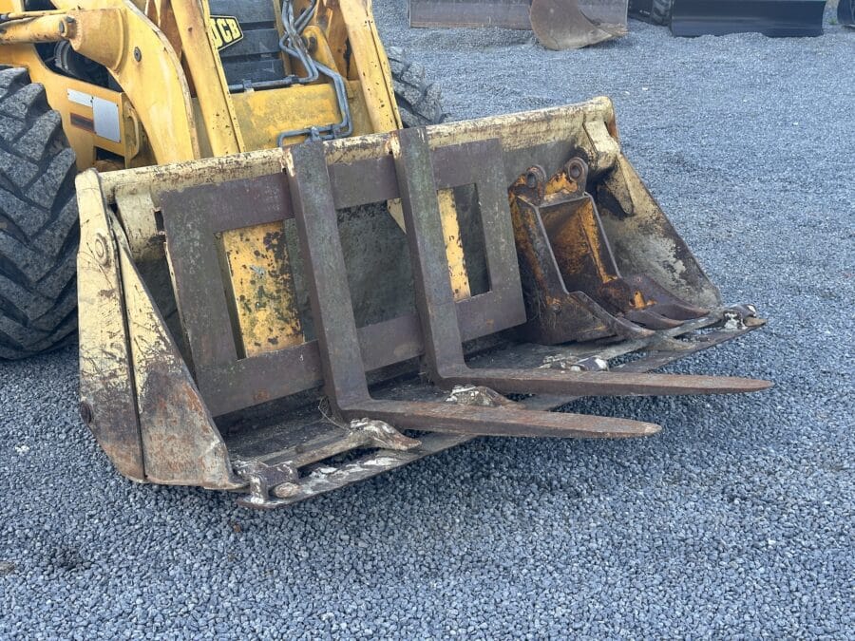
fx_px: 1186
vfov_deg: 30.3
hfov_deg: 39.7
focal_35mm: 48
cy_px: 320
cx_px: 428
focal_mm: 6.86
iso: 80
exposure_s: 1/123
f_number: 1.78
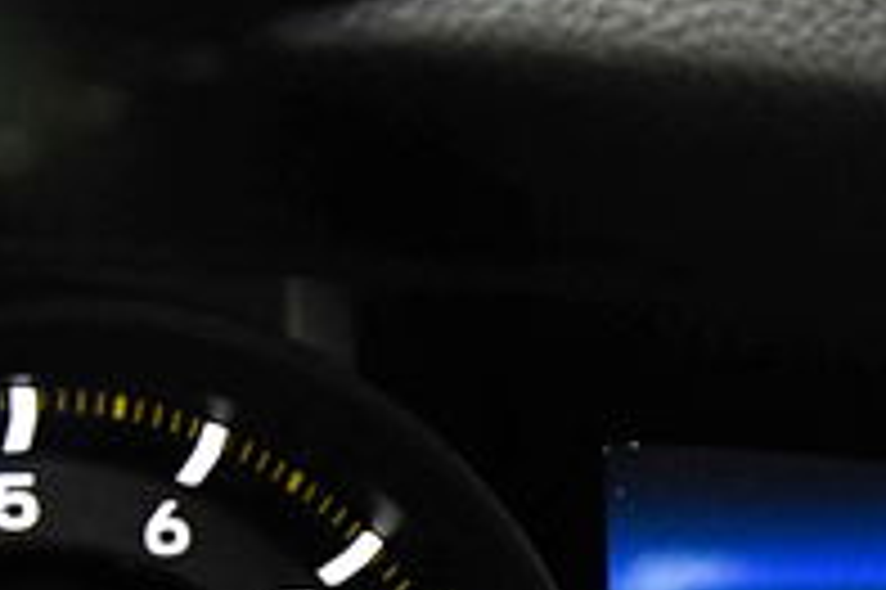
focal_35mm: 187
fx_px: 4598
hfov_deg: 10.8
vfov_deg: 7.2
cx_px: 998
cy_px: 878
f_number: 5.6
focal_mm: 32
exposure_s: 1/13
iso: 3200
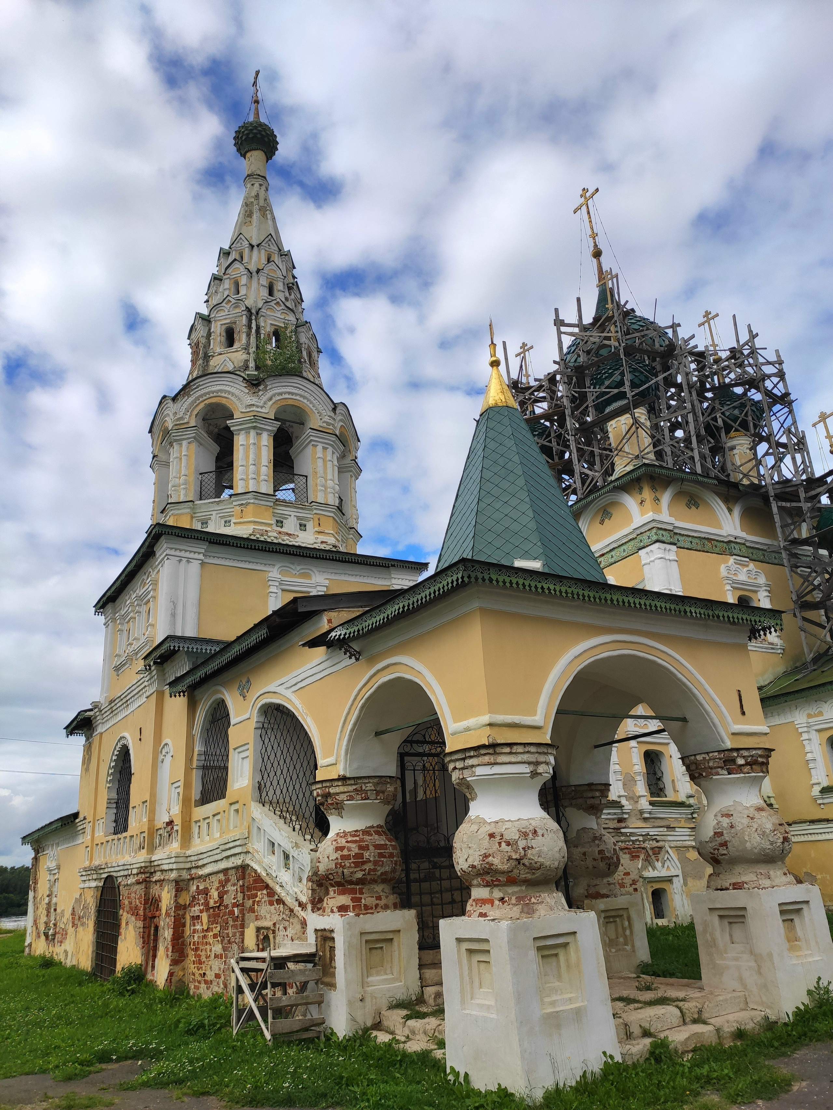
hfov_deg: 53.1
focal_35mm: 26
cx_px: 416
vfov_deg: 67.3
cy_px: 555
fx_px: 834
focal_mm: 4.77
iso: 112
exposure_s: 1/1667
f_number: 1.75
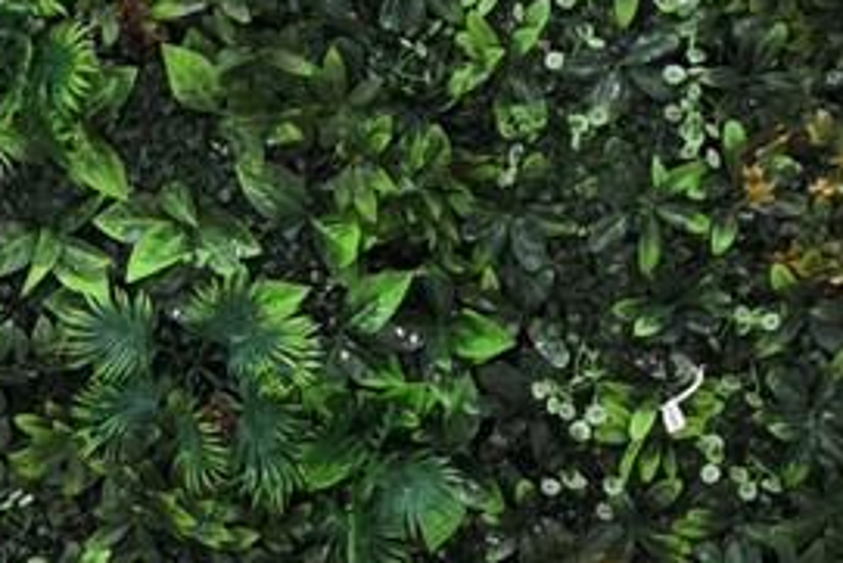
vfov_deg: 9.7
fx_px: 3303
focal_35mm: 141
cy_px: 487
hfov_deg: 14.2
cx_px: -98
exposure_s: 1/120
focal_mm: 6.3
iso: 500
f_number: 1.7
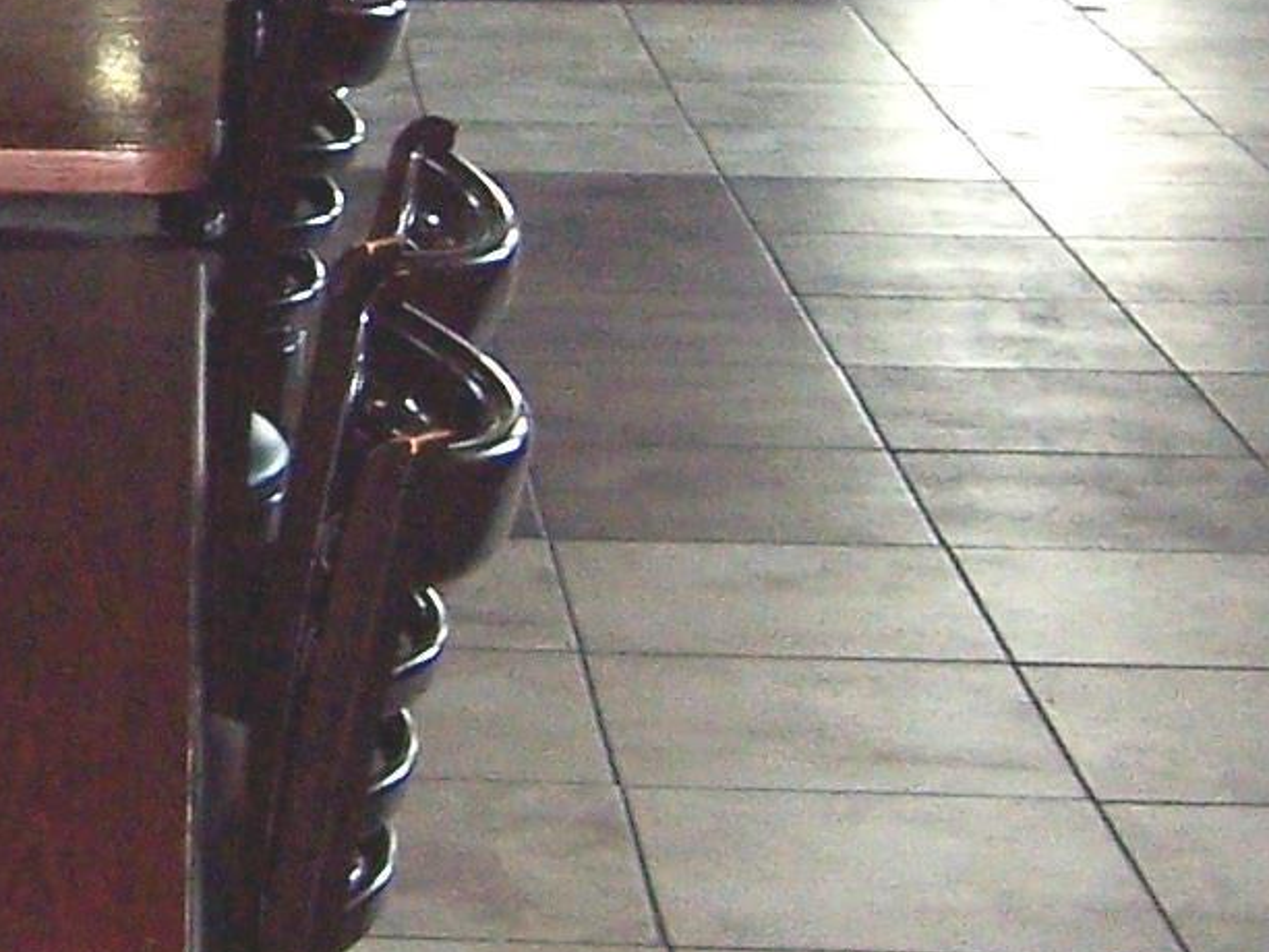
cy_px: -81
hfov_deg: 15.1
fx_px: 4547
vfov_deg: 11.8
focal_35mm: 124
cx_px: -451
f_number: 2.8
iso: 140
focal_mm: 5.5
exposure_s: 1/60
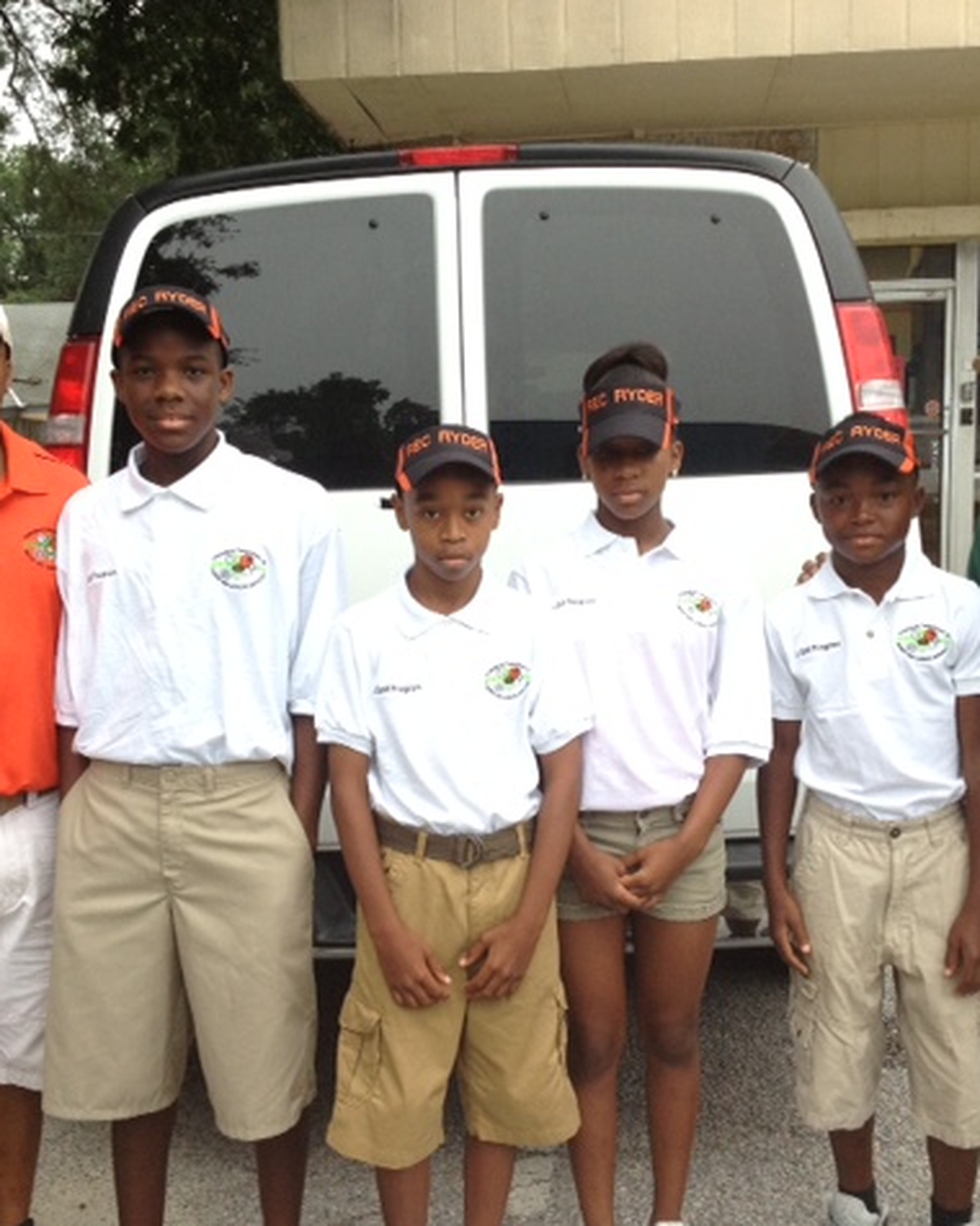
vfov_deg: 40.3
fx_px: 1668
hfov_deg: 32.7
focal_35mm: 46
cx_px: 490
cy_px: 614
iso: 100
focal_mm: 4.28
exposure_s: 1/325
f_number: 2.4
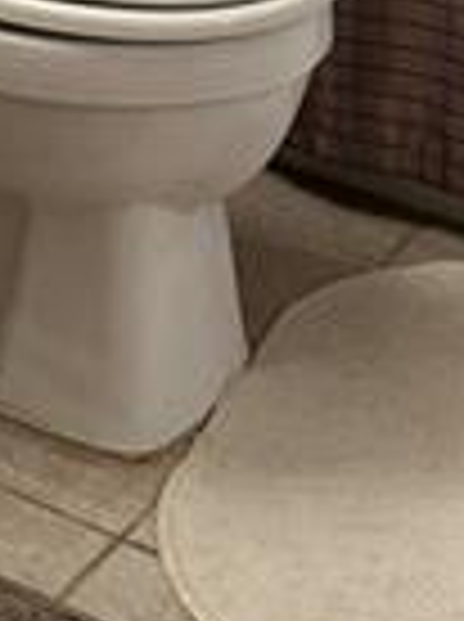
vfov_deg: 12.9
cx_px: -95
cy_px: -612
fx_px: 2402
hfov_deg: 10.8
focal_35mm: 134
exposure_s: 1/60
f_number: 1.78
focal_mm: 6.86
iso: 200
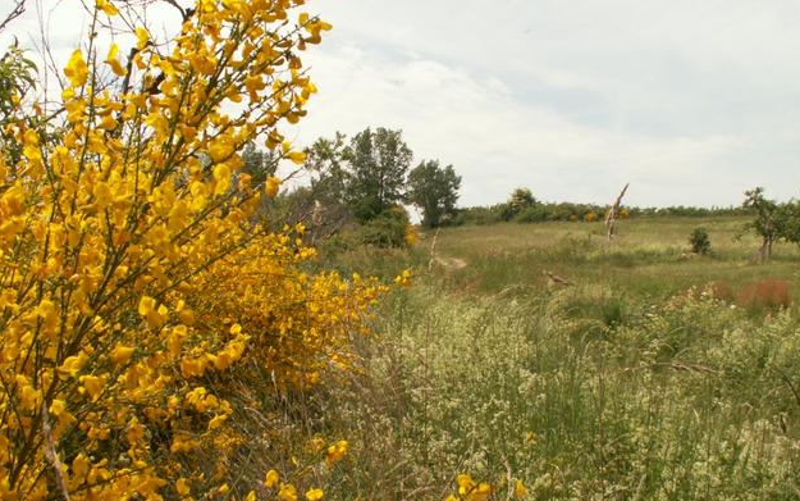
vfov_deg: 33.6
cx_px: 404
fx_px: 829
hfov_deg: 51.5
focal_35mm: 38
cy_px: 255
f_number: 6.3
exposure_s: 1/200
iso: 50
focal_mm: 5.86
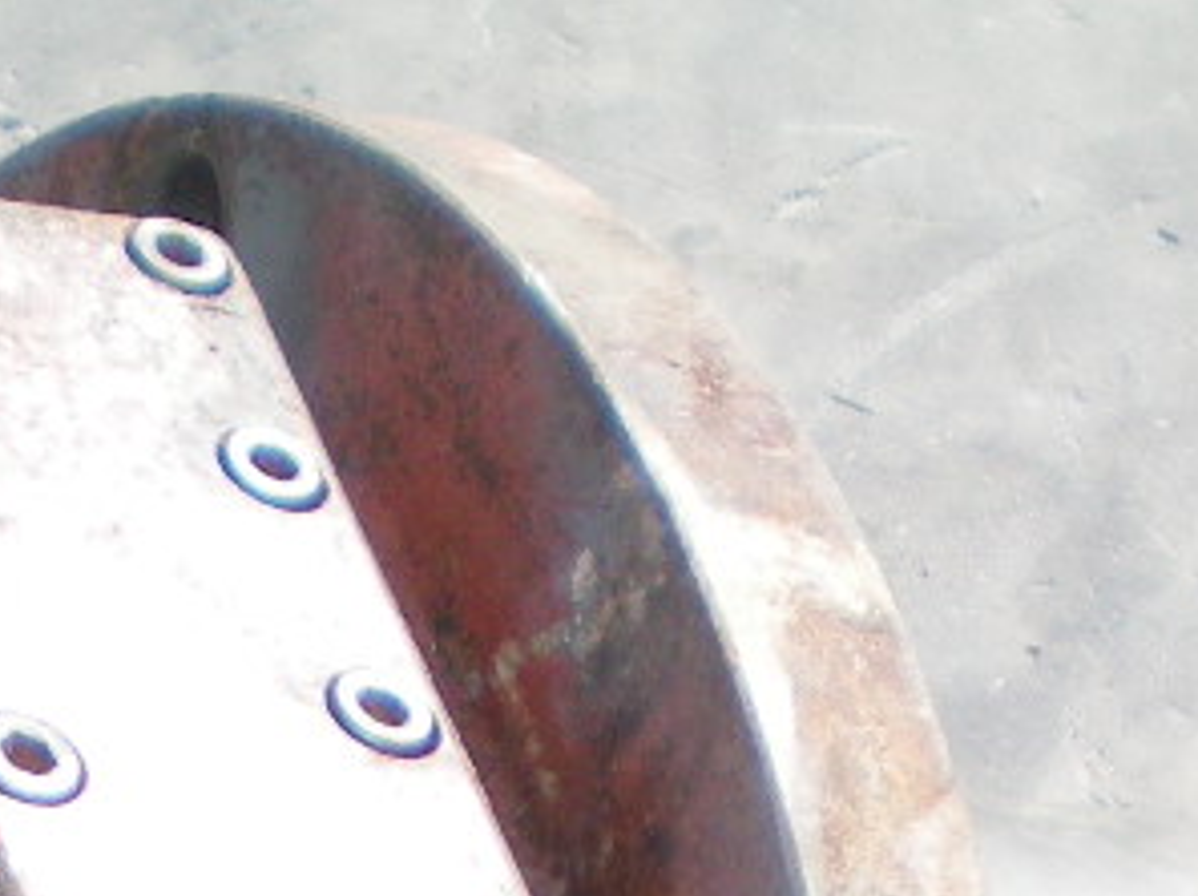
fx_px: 5669
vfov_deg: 8.5
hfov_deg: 12.0
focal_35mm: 164
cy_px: 1804
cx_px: 210
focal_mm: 6.3
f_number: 3.1
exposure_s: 1/320
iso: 64
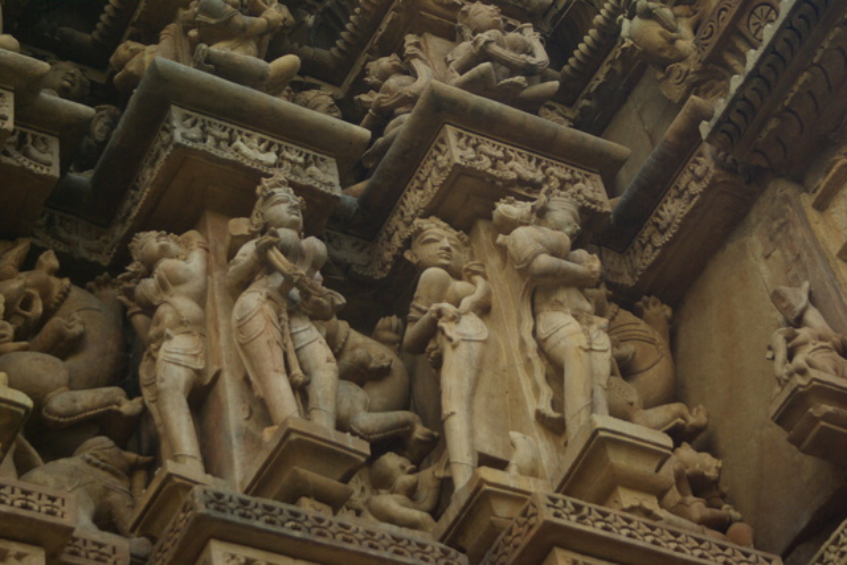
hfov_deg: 22.6
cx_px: 424
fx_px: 2118
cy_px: 282
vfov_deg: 15.2
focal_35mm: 90
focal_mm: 60
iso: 400
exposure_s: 1/90
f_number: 4.5
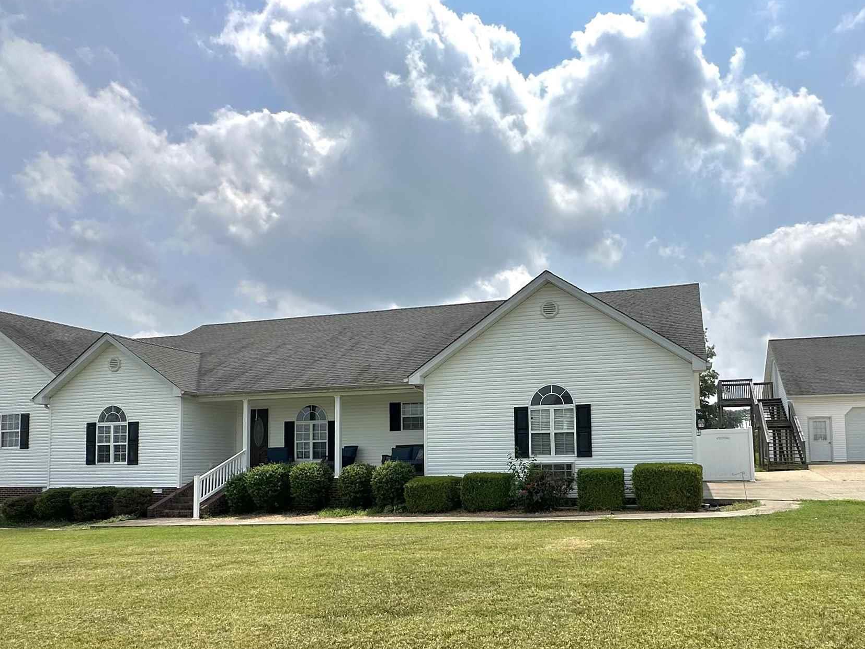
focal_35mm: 26
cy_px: 414
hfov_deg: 66.7
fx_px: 650
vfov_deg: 52.4
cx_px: 518
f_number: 2.2
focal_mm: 2.22
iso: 50
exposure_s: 1/4132
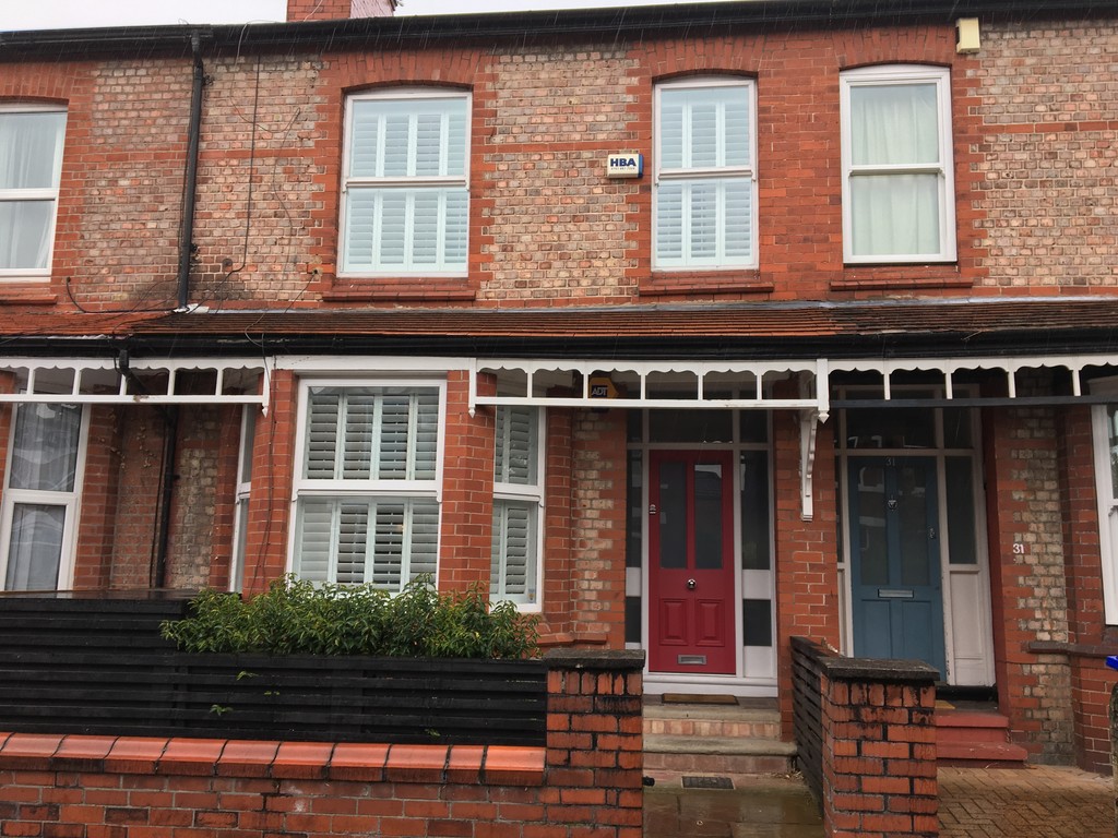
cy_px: 419
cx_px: 559
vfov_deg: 48.2
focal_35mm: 29
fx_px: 937
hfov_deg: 61.7
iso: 25
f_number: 2.2
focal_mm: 4.15
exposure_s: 1/107
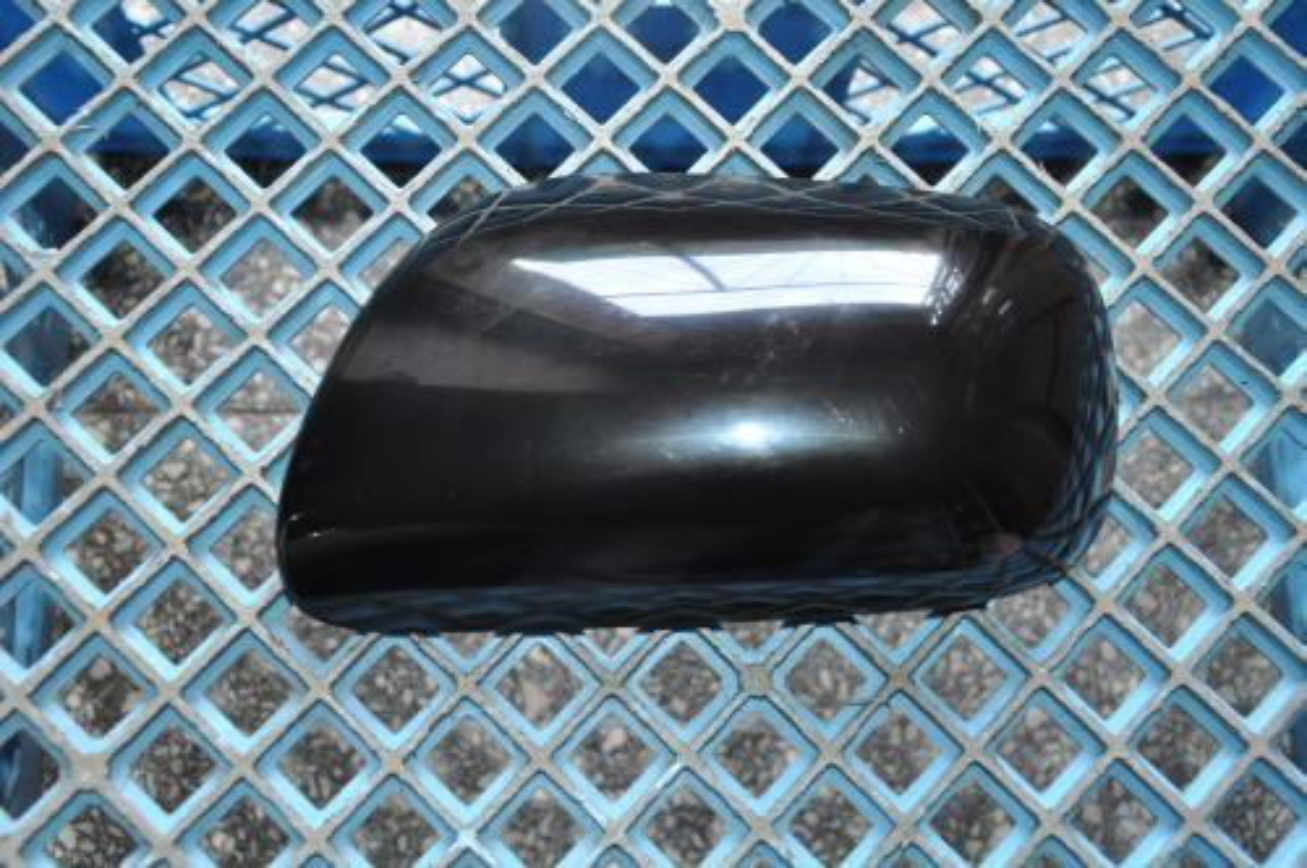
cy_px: 434
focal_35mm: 51
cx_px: 654
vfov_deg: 26.4
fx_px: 1849
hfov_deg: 38.9
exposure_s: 1/60
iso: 800
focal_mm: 34
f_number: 4.2
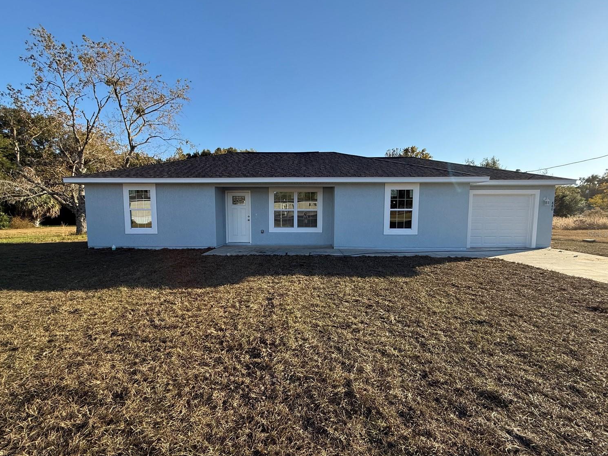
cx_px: 300
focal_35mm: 15
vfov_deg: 81.7
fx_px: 263
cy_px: 234
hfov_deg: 98.2
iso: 64
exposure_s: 1/789
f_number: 2.2
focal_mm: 2.22
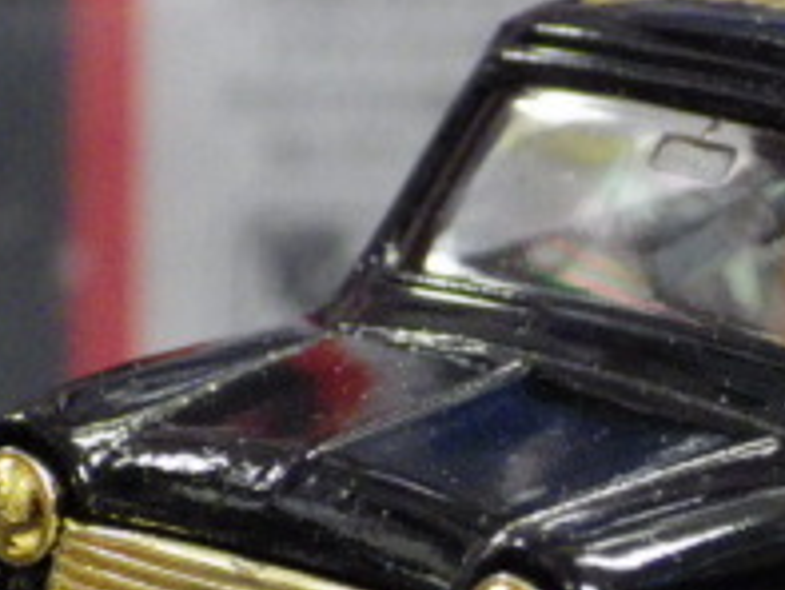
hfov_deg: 5.9
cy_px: 618
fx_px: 7579
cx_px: 829
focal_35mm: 334
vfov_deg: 4.4
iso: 1000
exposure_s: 1/30
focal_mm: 18.4
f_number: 4.6
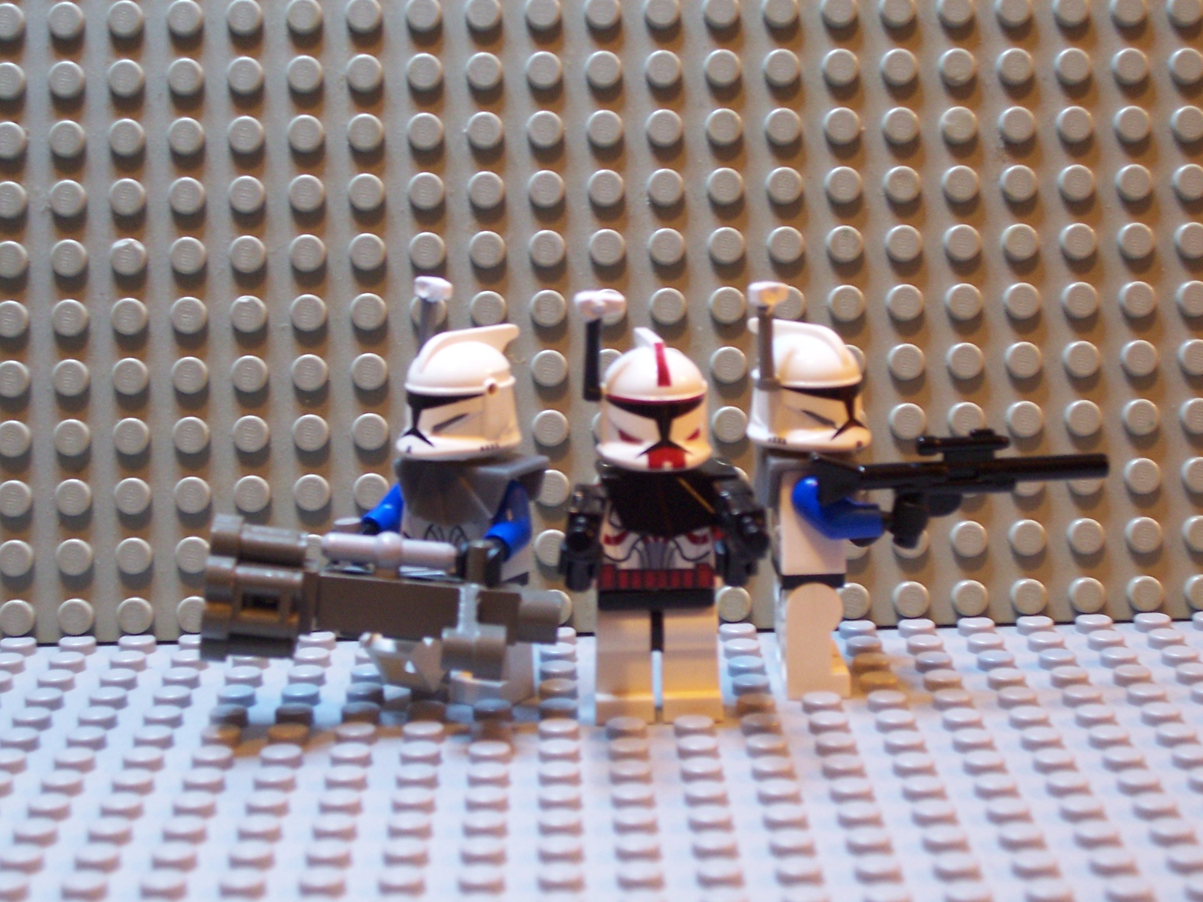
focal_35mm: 74
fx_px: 2572
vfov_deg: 19.9
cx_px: 627
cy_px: 464
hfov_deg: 26.3
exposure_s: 1/4
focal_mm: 10.8
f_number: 4
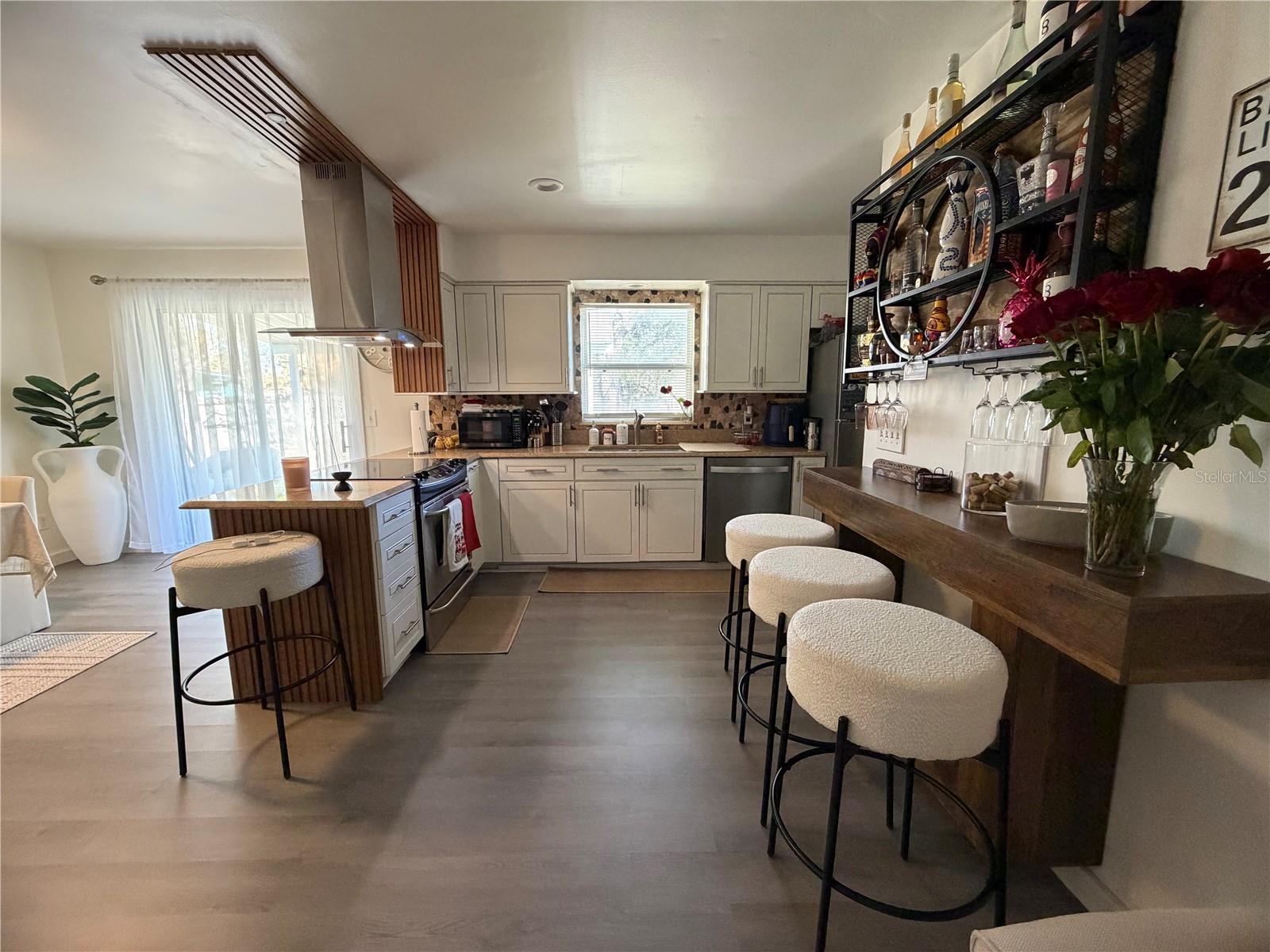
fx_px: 514
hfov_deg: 102.1
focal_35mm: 14
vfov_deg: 85.7
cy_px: 476
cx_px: 635
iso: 400
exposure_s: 1/60
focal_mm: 2.22
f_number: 2.2
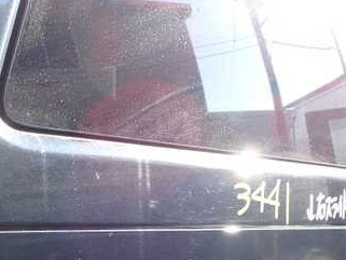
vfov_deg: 25.2
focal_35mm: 56
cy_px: 240
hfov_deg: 34.0
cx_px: 113
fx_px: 560
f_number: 3.2
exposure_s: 1/160
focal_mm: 5.4
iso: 100
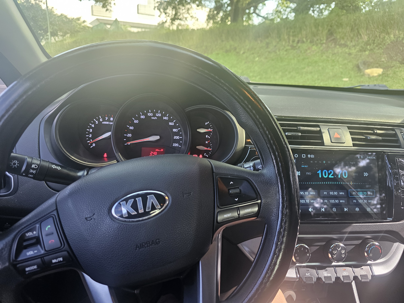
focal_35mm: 23
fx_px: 268
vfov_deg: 58.9
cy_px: 152
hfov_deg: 73.9
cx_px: 202
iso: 200
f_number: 1.7
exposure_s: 1/120
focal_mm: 6.3
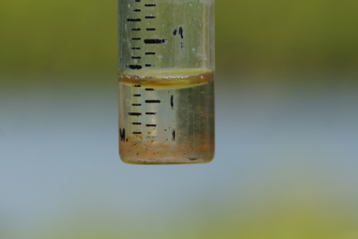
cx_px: 179
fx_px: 2386
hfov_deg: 8.6
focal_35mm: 240
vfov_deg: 5.7
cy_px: 120
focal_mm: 160
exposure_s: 1/250
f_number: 6.3
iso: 320
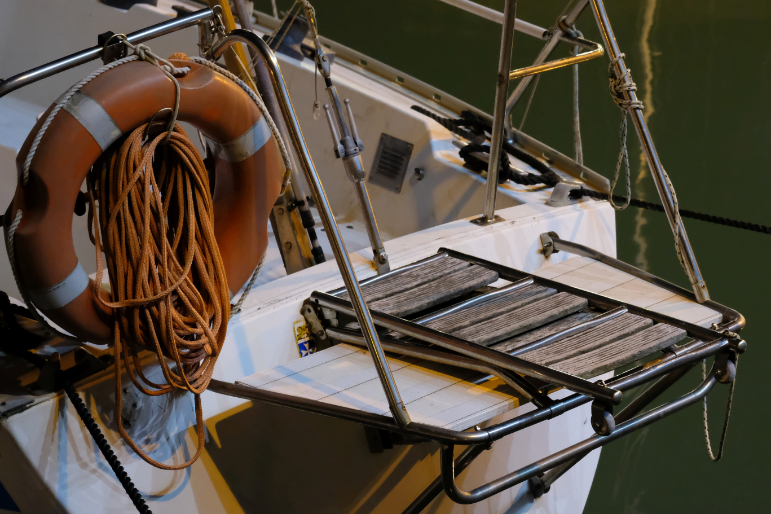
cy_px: 182
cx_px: 366
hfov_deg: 17.3
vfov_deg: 11.6
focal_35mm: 118
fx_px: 2527
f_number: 4.6
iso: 6400
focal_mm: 56.2
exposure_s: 1/38
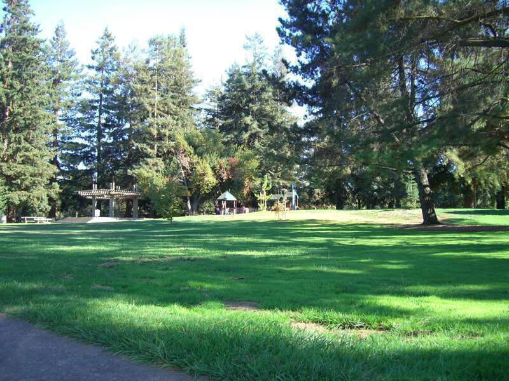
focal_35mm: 38
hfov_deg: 49.0
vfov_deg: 37.7
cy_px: 190
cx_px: 254
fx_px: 559
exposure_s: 1/125
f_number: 2.8
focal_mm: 7.9
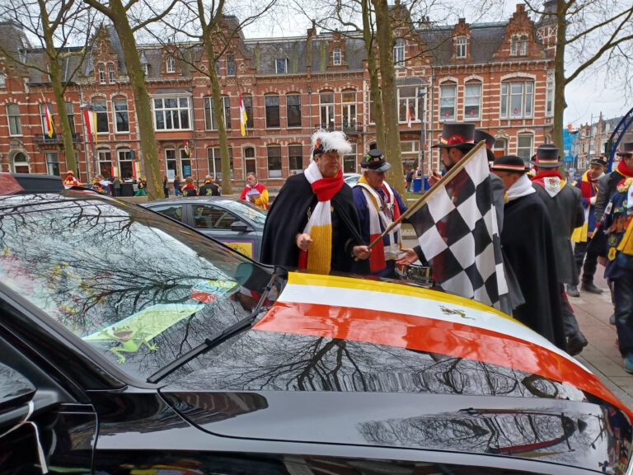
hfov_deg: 69.4
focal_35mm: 25
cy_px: 238
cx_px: 316
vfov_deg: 54.9
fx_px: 457
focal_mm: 4.6
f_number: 1.8
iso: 40
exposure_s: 1/100
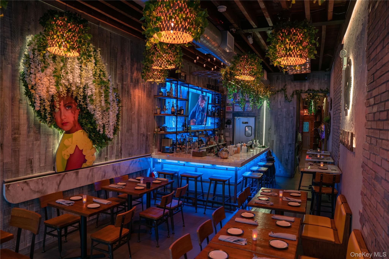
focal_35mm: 24
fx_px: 259
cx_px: 194
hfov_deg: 73.7
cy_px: 130
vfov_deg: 53.1
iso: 800
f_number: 2.8
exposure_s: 1/60
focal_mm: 24
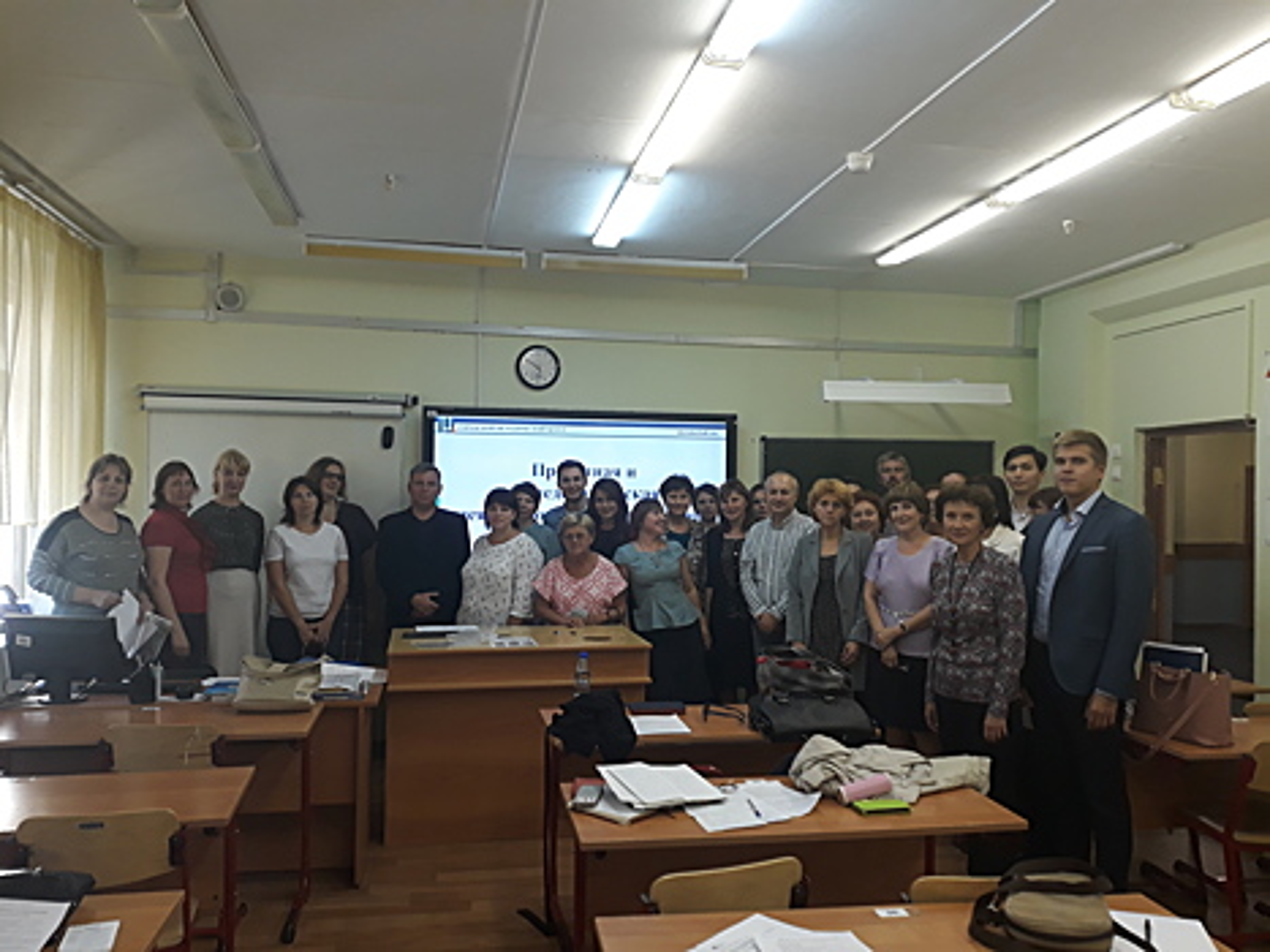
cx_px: 635
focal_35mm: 27
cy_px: 476
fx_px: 990
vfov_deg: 51.3
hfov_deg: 65.3
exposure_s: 1/50
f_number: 1.7
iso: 80
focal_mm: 3.71
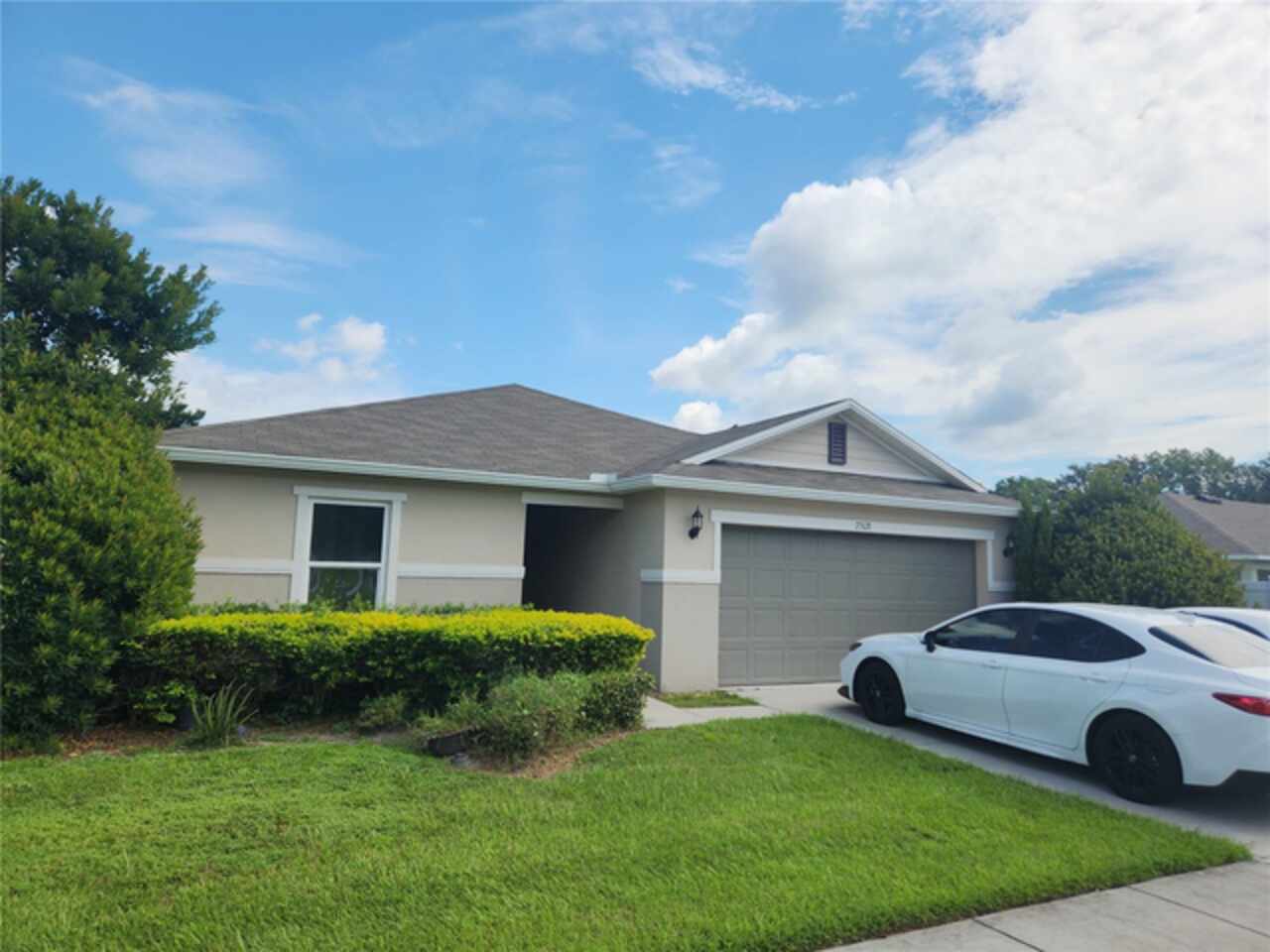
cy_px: 476
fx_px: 844
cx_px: 635
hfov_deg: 73.9
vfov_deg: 58.9
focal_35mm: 23
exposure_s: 1/1930
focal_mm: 5.4
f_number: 1.8
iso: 20
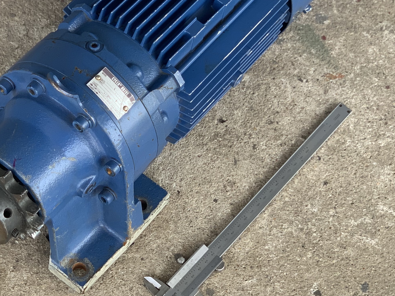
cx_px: 123
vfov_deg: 13.9
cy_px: 92
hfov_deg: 18.5
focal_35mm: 106
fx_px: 1209
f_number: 2.4
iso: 50
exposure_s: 1/122
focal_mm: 6
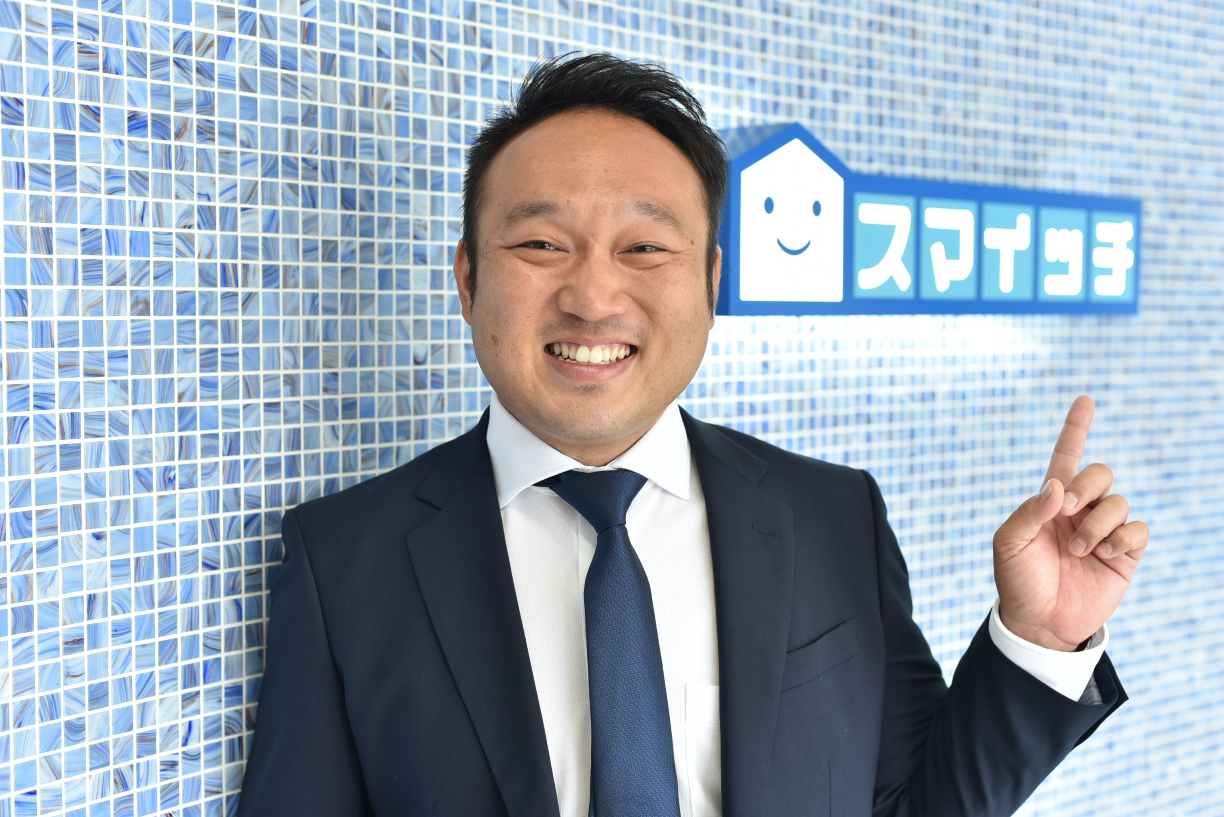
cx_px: 612
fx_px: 1701
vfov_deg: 27.0
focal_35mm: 50
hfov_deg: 39.6
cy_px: 408
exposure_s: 1/125
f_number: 4
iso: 400
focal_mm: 50
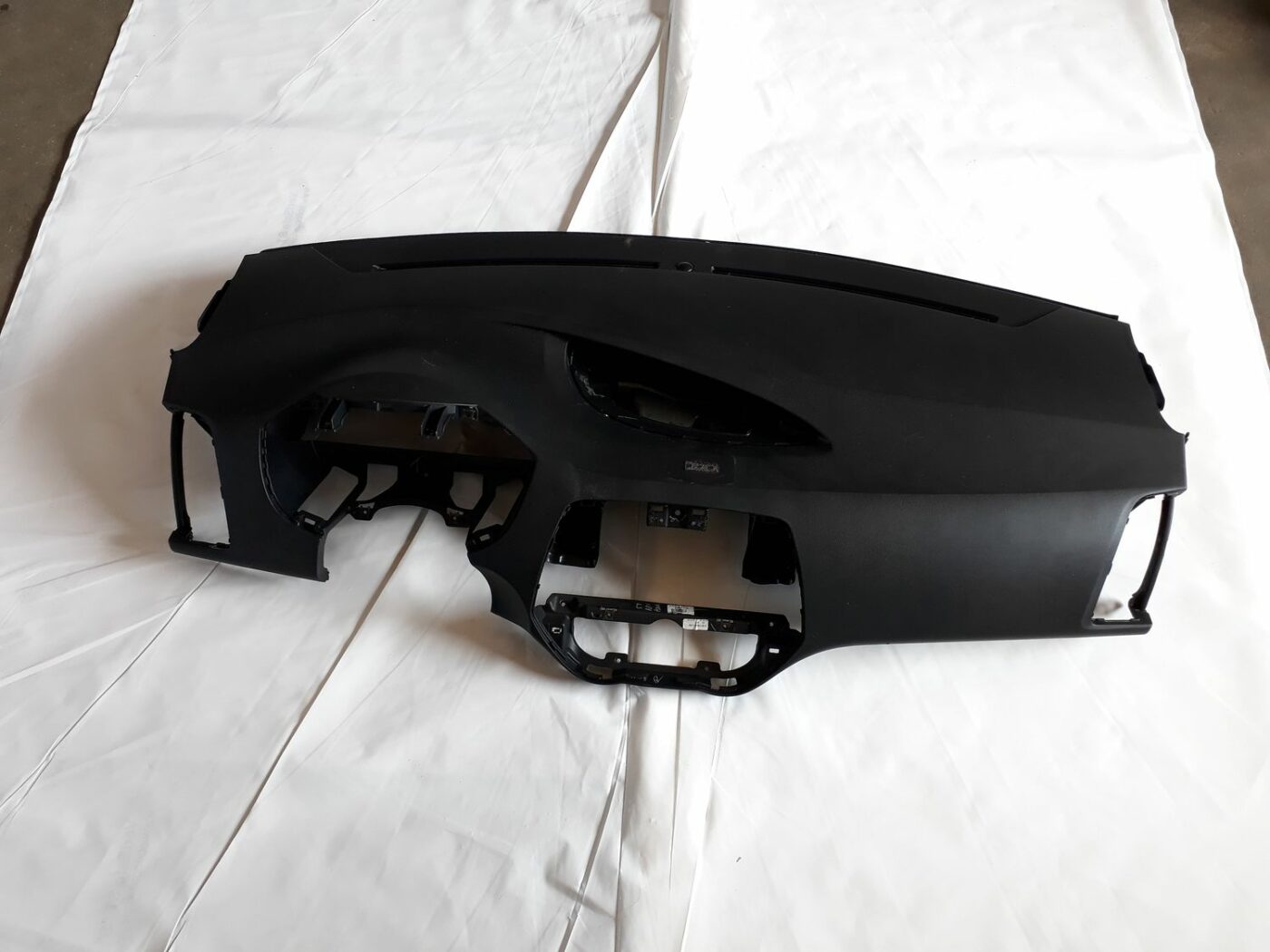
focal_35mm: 27
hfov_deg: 65.3
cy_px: 476
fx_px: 991
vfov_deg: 51.4
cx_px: 635
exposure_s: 1/50
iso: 64
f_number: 1.9
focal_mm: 3.6
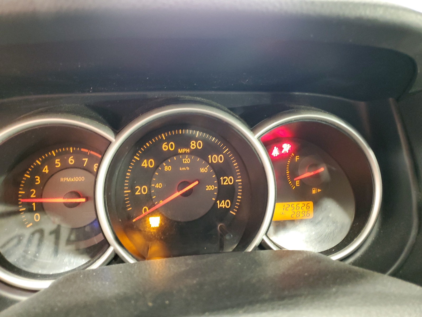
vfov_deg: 53.1
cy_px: 158
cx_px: 211
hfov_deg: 67.3
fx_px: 317
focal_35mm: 26
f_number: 1.5
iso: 301
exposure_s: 1/20
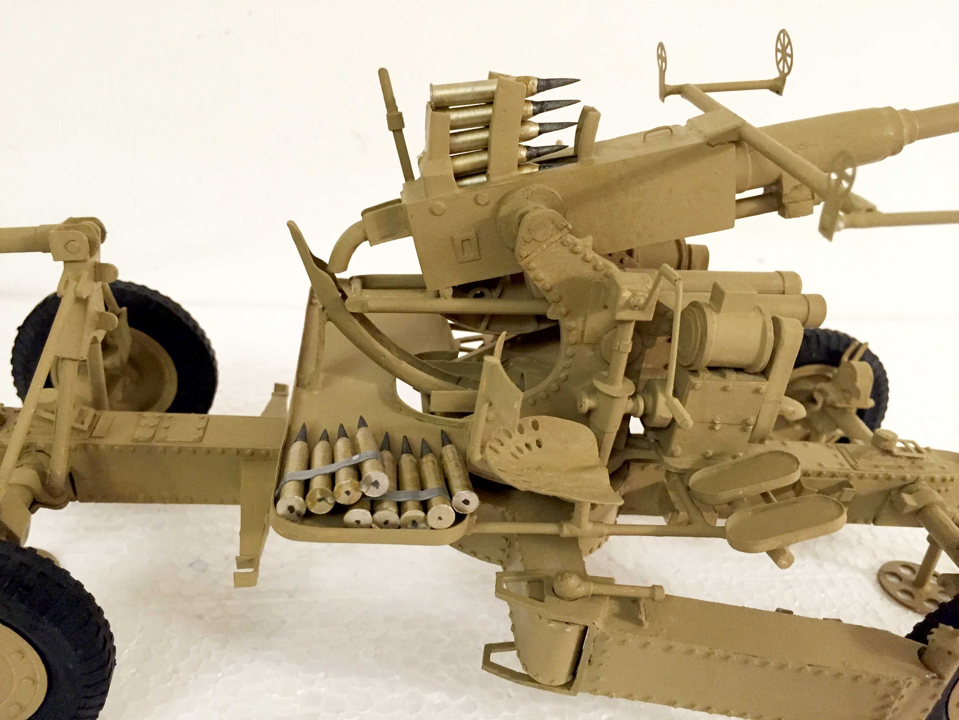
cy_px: 360
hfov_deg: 61.7
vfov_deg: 48.2
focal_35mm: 29
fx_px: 803
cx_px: 480
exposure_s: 1/33
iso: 250
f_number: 2.2
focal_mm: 4.15
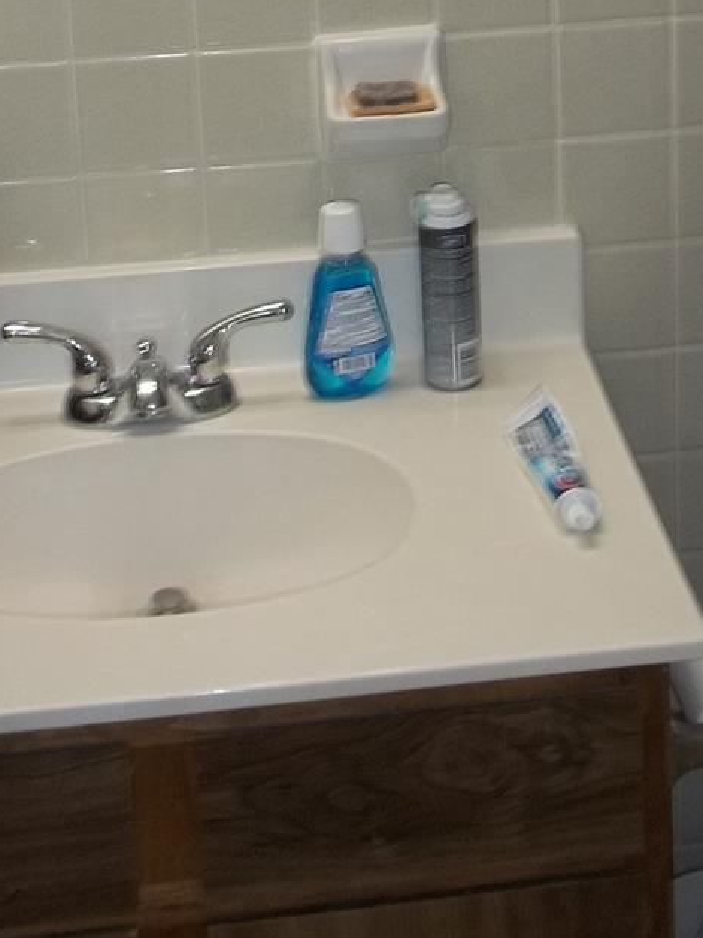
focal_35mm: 88
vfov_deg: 20.8
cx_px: 470
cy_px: -182
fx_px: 2383
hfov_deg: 16.7
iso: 64
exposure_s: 1/30
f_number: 3.1
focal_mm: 6.5
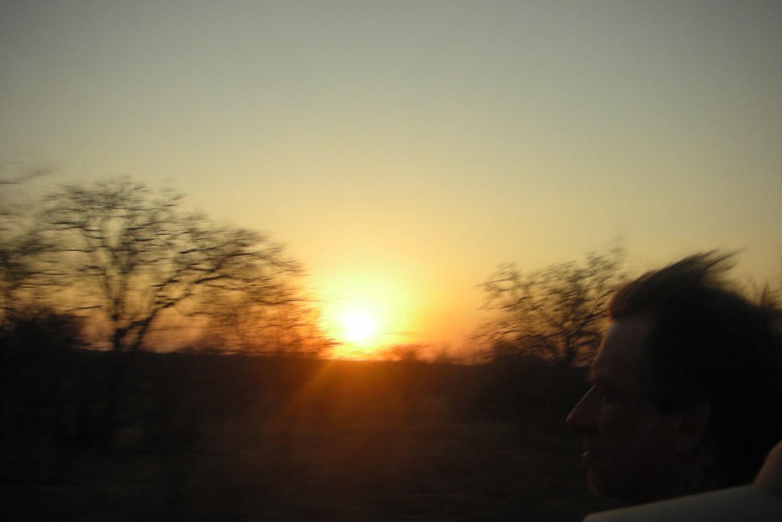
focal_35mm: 37
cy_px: 296
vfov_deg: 35.9
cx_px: 390
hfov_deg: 51.9
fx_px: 804
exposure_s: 1/48.1
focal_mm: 5.8
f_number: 8.5
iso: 50
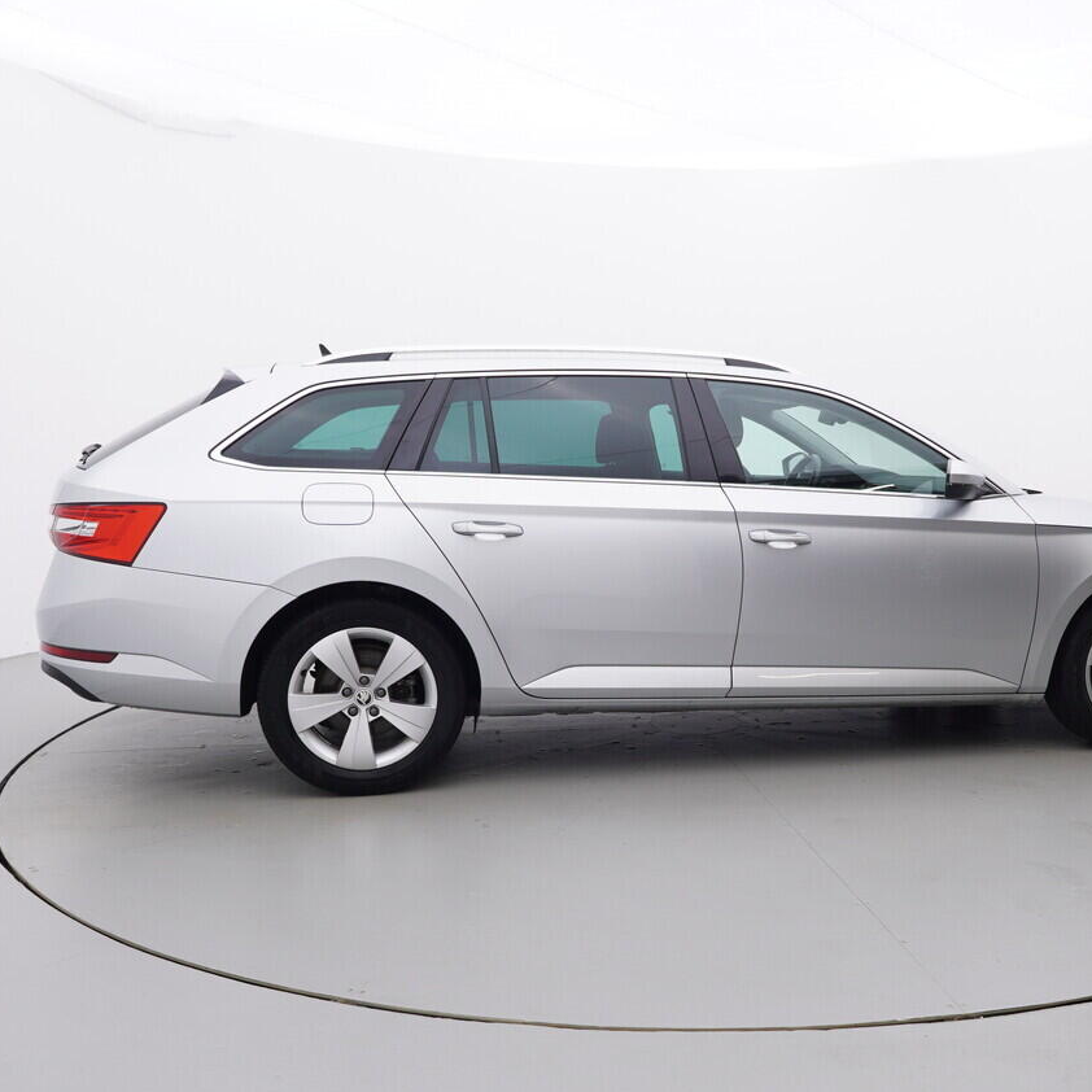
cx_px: 693
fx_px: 1168
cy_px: 610
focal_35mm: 33
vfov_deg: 50.0
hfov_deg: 49.5
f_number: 5
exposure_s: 1/80
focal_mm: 15
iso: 200
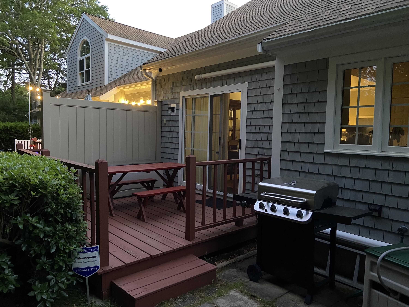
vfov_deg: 53.1
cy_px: 154
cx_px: 204
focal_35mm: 26
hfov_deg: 67.3
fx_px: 307
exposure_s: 1/24
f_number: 1.8
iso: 800
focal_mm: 4.25
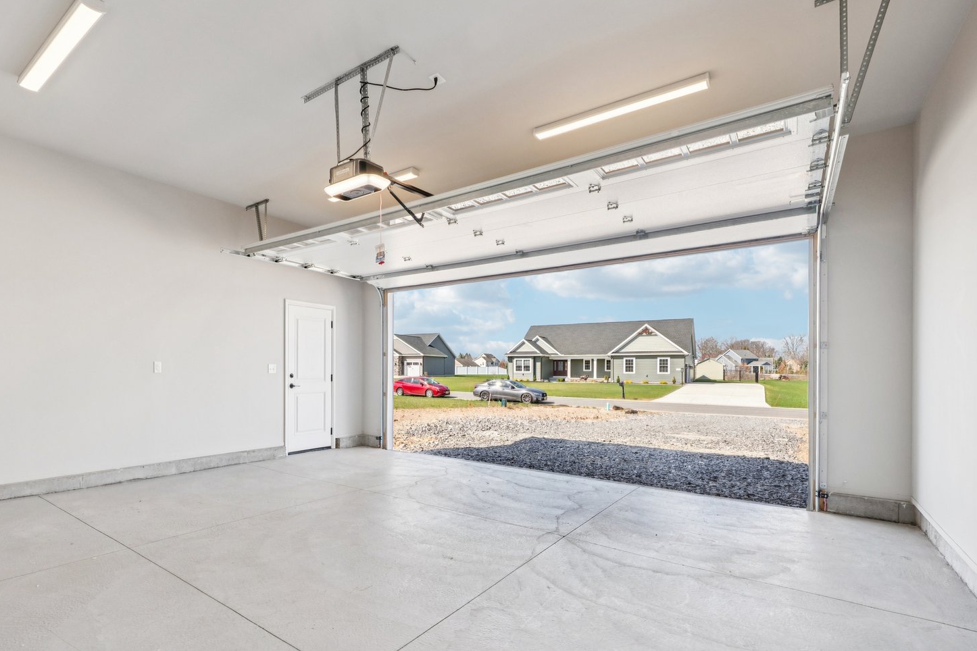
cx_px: 382
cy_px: 419
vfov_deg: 69.0
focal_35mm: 17
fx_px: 461
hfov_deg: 91.9
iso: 100
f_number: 9
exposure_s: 1/50
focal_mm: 12
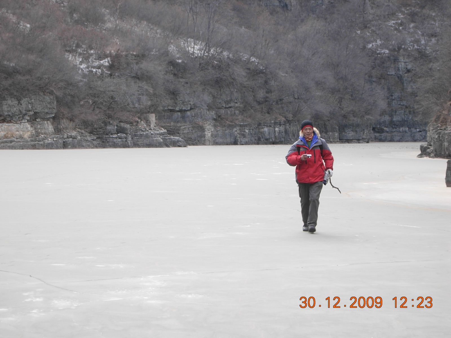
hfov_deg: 15.6
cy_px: 169
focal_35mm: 126
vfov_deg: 11.8
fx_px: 1642
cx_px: 226
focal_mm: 26.3
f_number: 5.3
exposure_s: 1/32.9
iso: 50
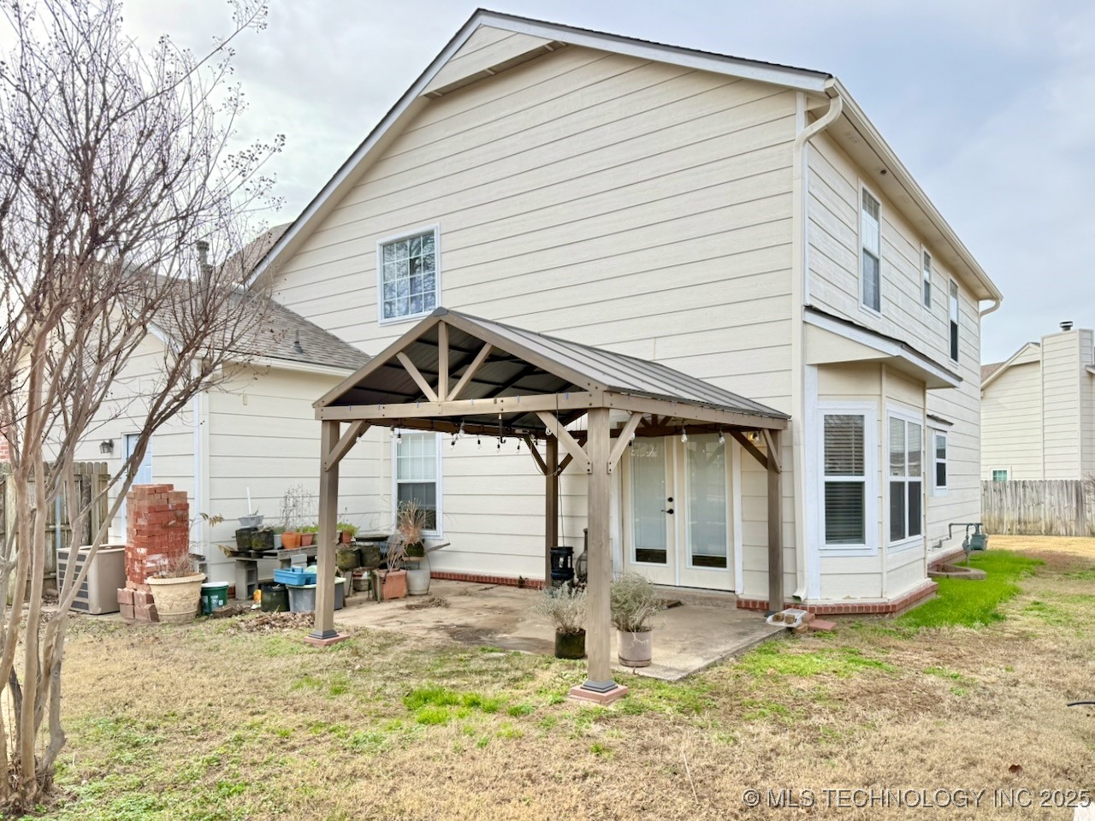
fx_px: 759
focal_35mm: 24
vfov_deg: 56.8
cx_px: 548
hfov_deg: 71.6
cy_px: 410
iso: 100
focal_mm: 6.76
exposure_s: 1/1361
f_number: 1.78
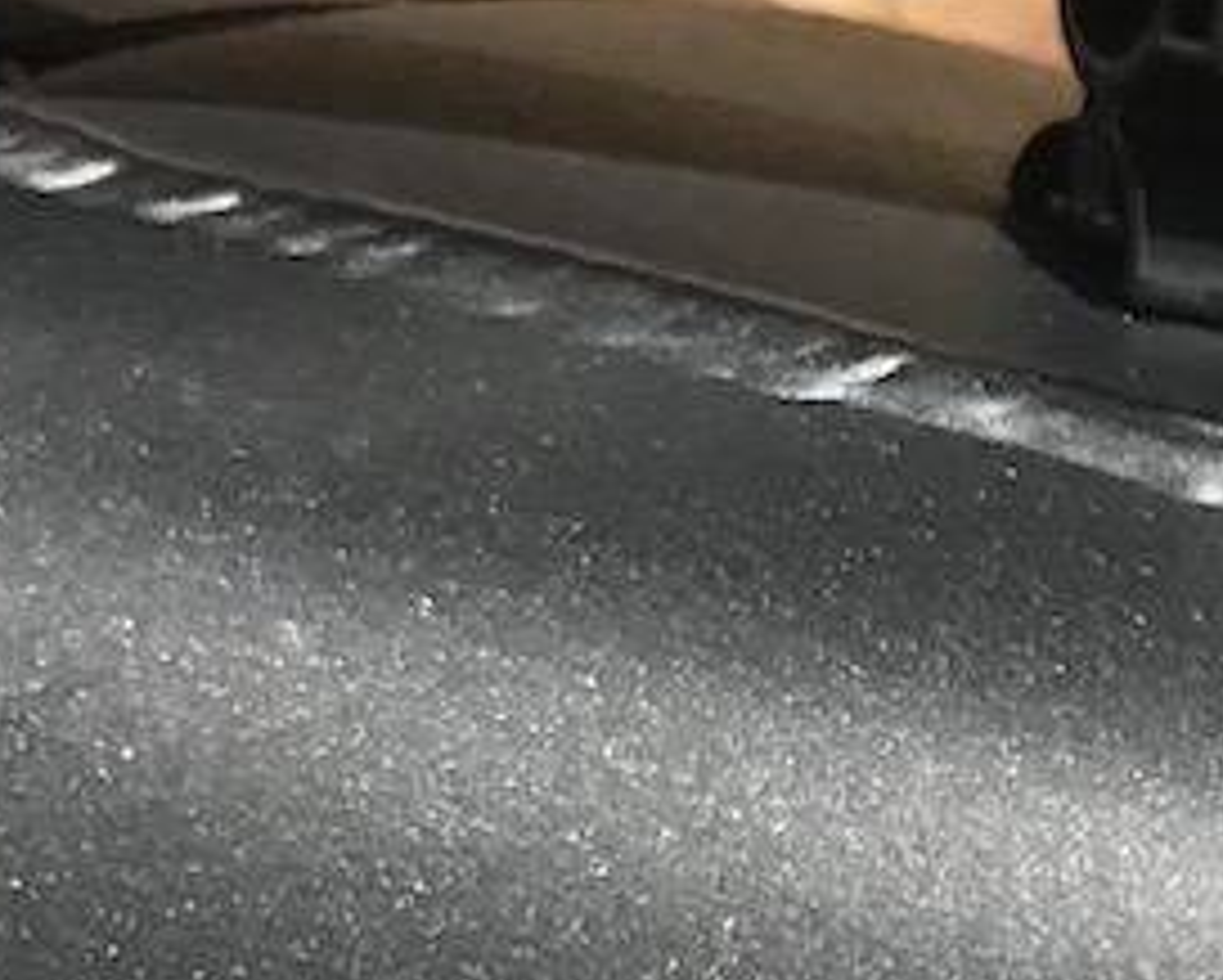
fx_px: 7281
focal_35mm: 201
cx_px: 3066
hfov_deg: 8.6
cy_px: 1834
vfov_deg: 7.4
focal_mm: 3.99
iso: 20
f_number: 1.8
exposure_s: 1/1259
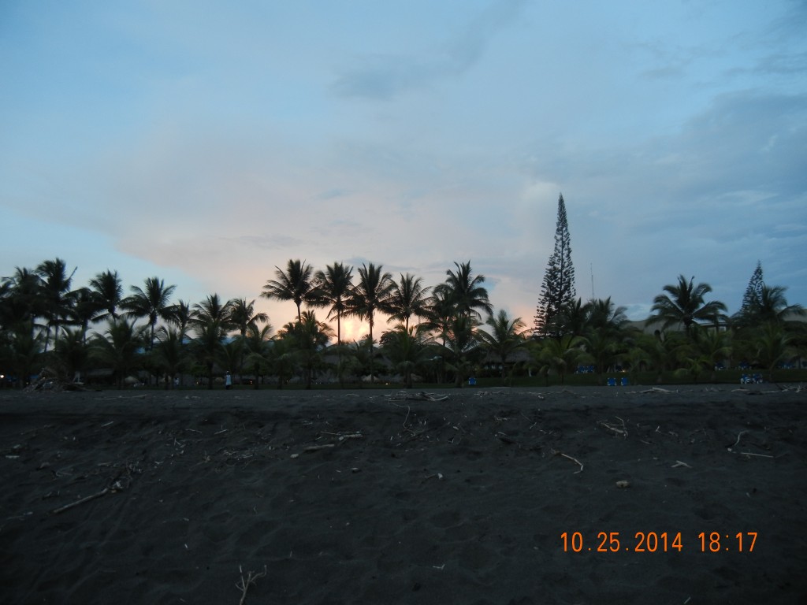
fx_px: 699
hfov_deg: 60.0
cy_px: 302
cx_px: 404
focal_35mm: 30
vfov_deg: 46.8
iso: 165
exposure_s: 1/51.2
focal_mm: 5.4
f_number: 3.5
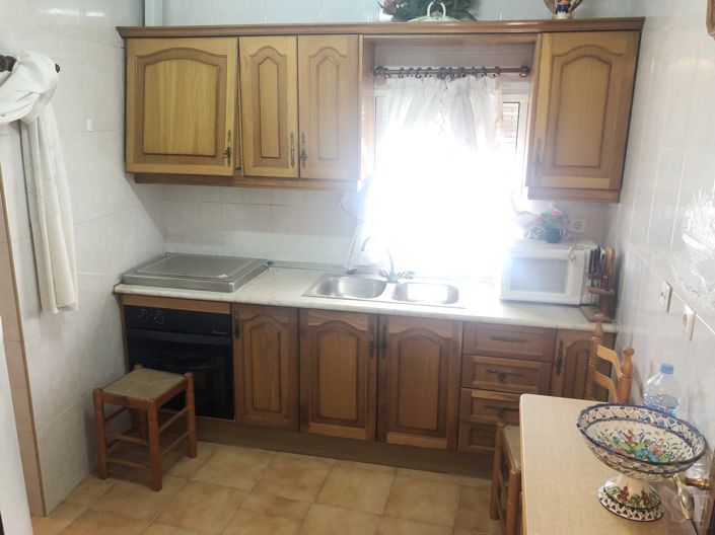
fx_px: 578
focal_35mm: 28
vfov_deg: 49.7
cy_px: 268
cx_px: 358
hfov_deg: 63.5
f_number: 1.8
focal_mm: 3.99
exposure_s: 1/17
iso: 64
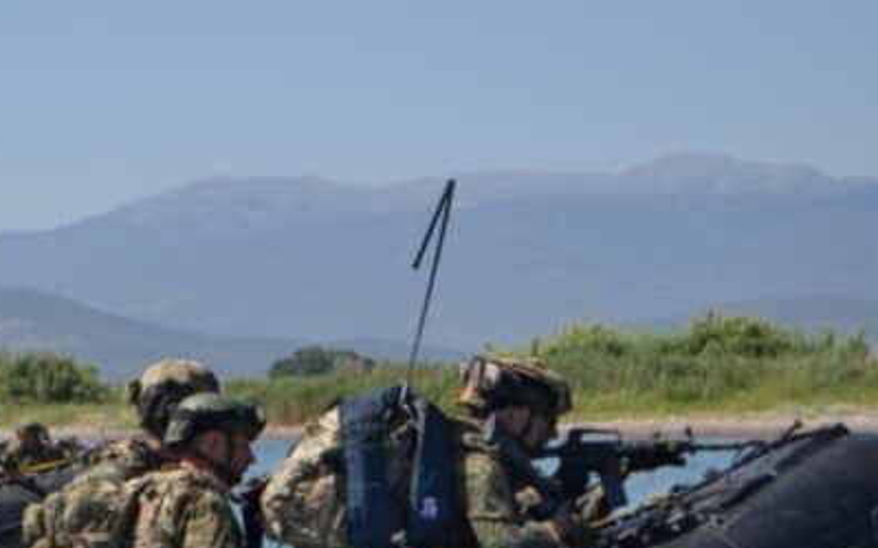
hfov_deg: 12.9
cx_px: 266
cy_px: 458
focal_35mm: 162
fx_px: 3874
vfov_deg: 8.1
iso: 125
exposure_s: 1/640
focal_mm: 55
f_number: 6.3
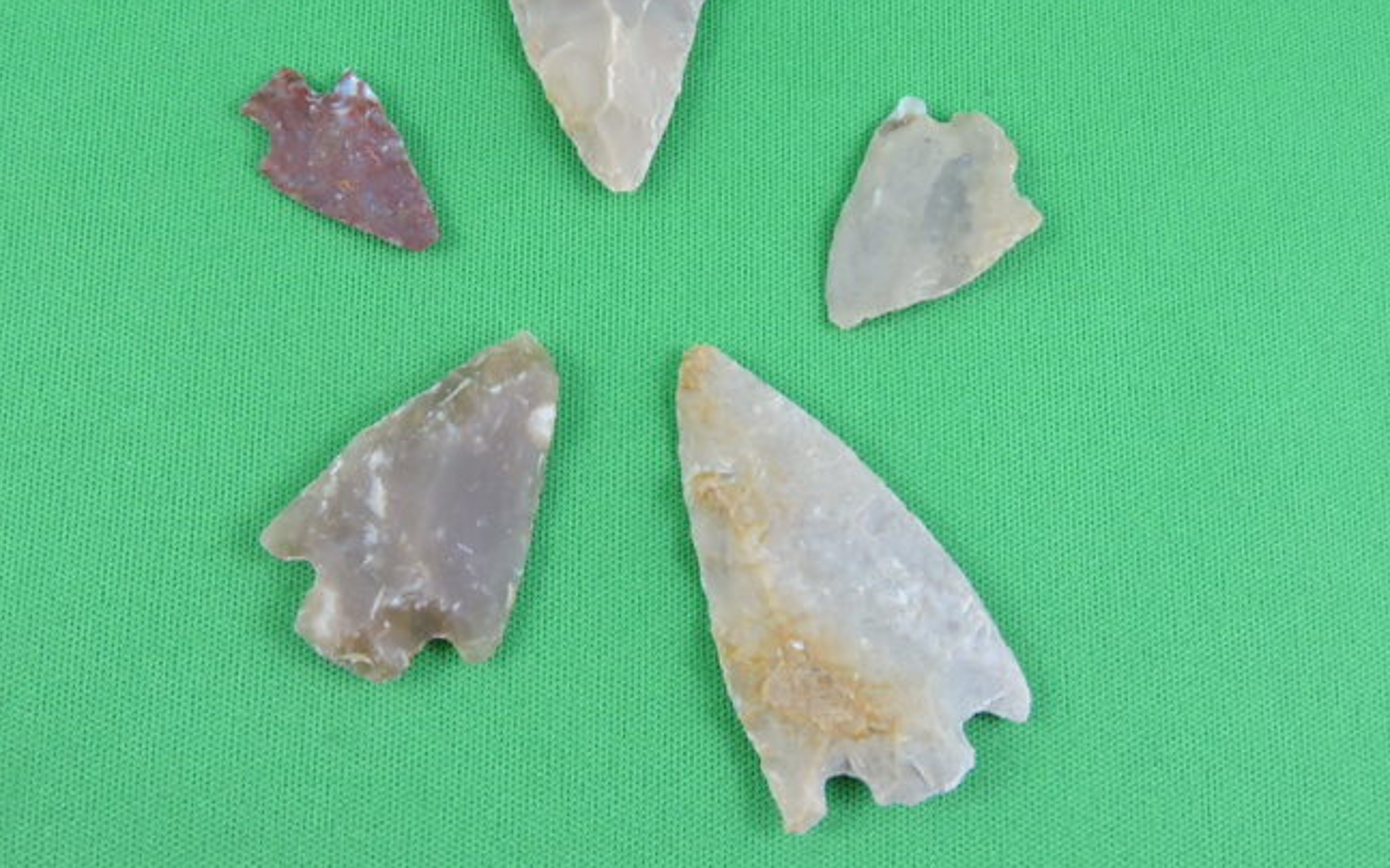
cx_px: 620
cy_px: 376
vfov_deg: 33.5
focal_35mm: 38
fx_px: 1439
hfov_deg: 51.5
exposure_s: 1/125
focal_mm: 5.4
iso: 720
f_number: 3.5
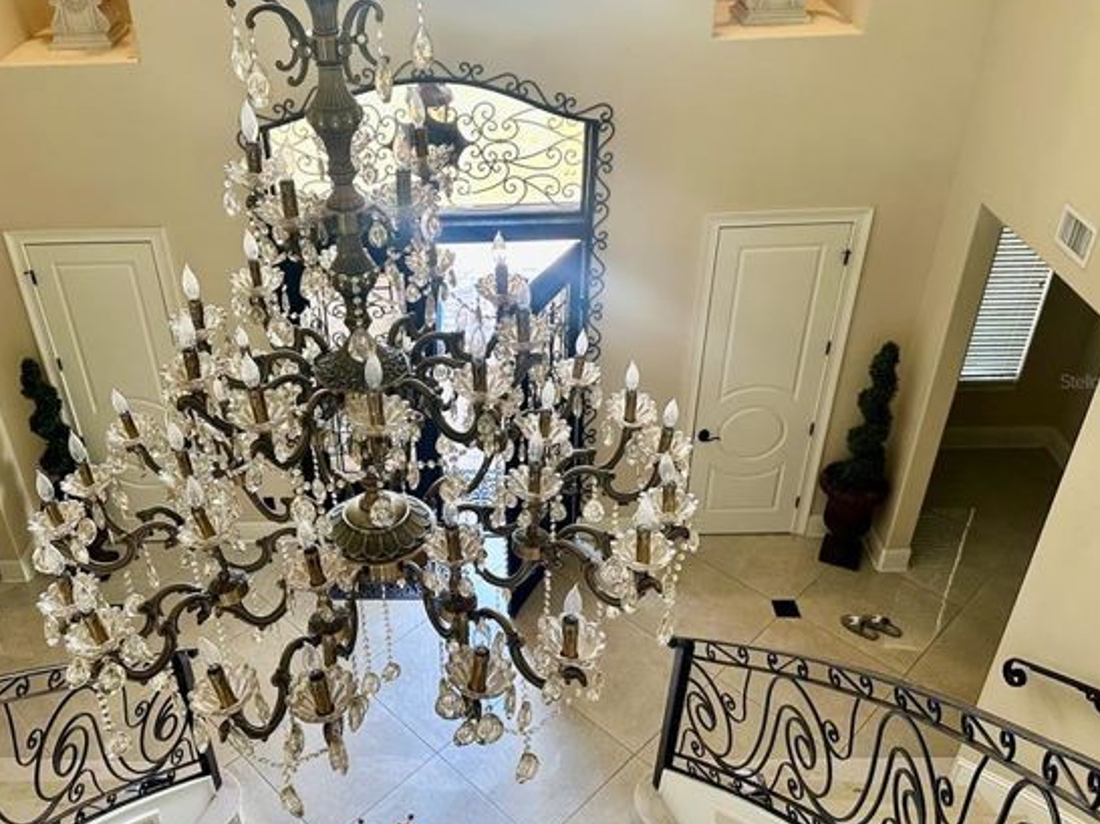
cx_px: 434
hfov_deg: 57.9
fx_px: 985
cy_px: 381
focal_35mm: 31
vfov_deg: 45.4
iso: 160
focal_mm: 6.86
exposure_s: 1/120
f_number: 1.78
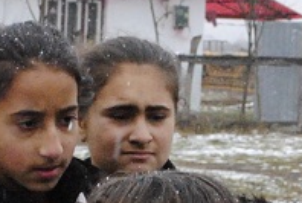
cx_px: 168
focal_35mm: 246
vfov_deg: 5.6
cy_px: 240
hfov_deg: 8.4
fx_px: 2068
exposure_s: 1/200
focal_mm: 26
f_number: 7.1
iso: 1600
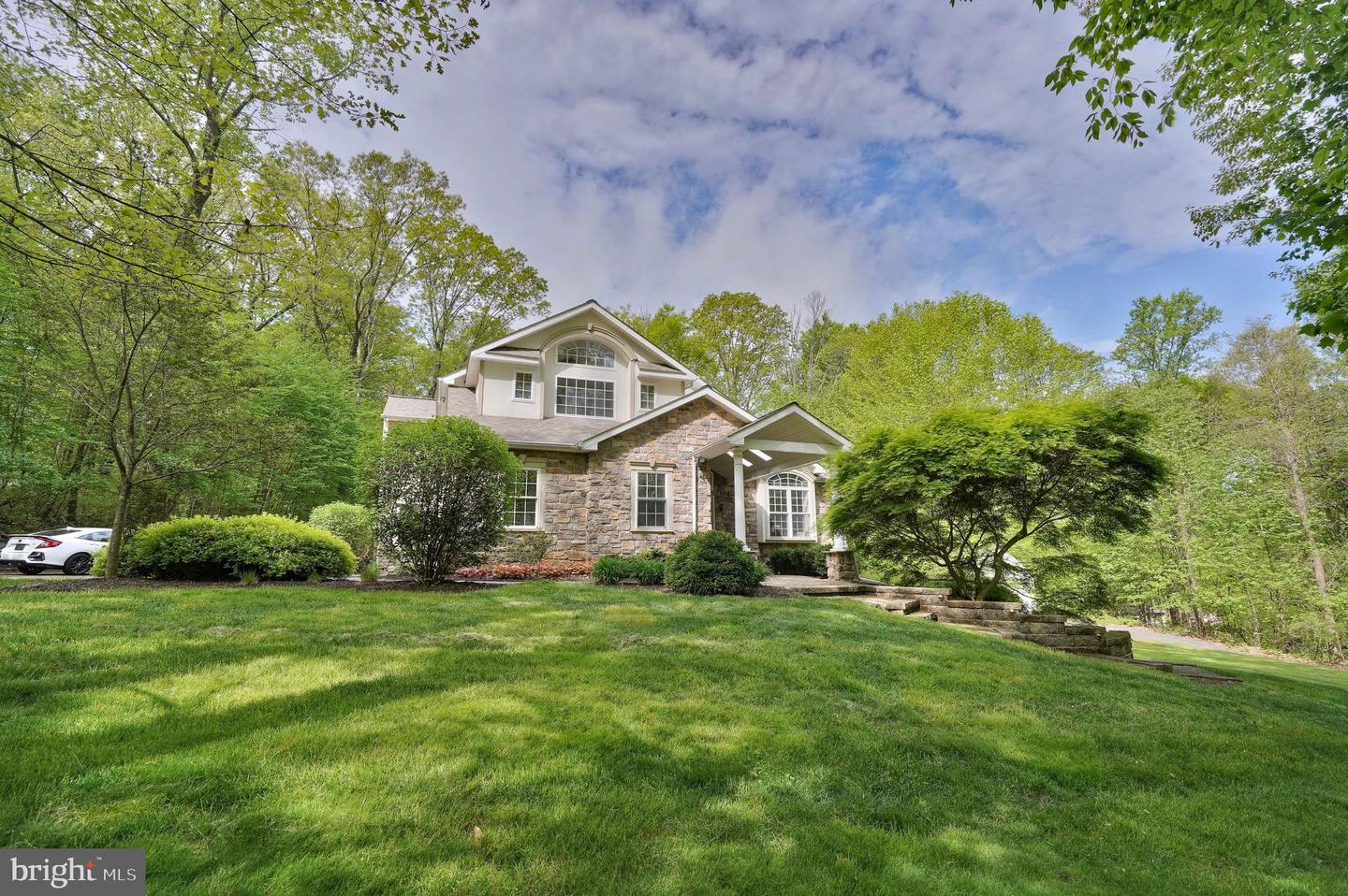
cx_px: 674
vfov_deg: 73.7
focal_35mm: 16
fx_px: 599
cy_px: 448
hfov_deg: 96.8
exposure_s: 1/1250
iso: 320
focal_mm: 16
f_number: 7.1
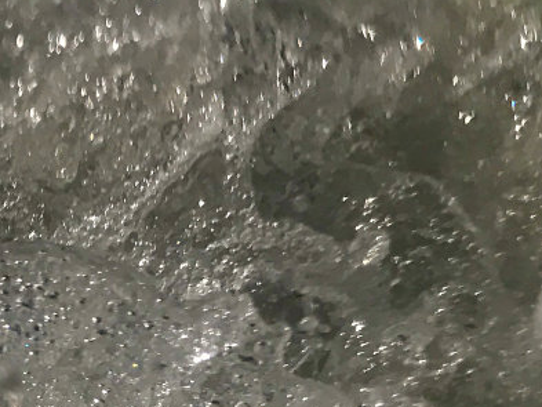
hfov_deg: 15.0
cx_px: -430
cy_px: 824
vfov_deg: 11.6
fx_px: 1786
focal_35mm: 114
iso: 25
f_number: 1.8
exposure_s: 1/12048
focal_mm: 3.99
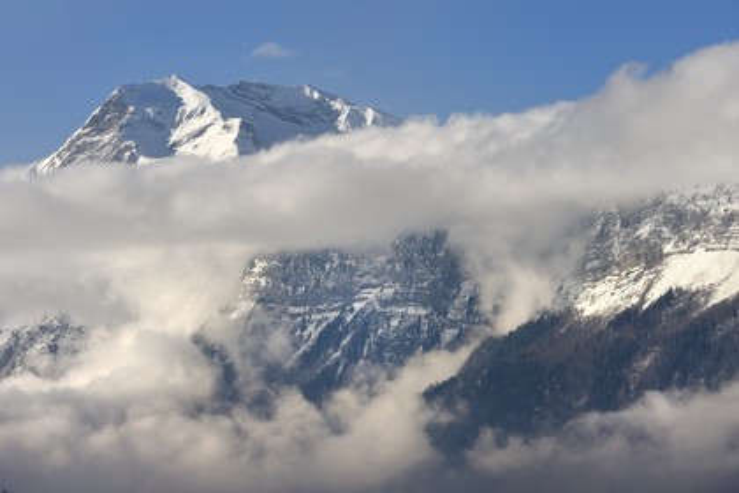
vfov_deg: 10.5
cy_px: 246
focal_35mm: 130
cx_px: 370
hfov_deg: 15.8
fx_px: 2668
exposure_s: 1/250
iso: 200
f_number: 14
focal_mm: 130
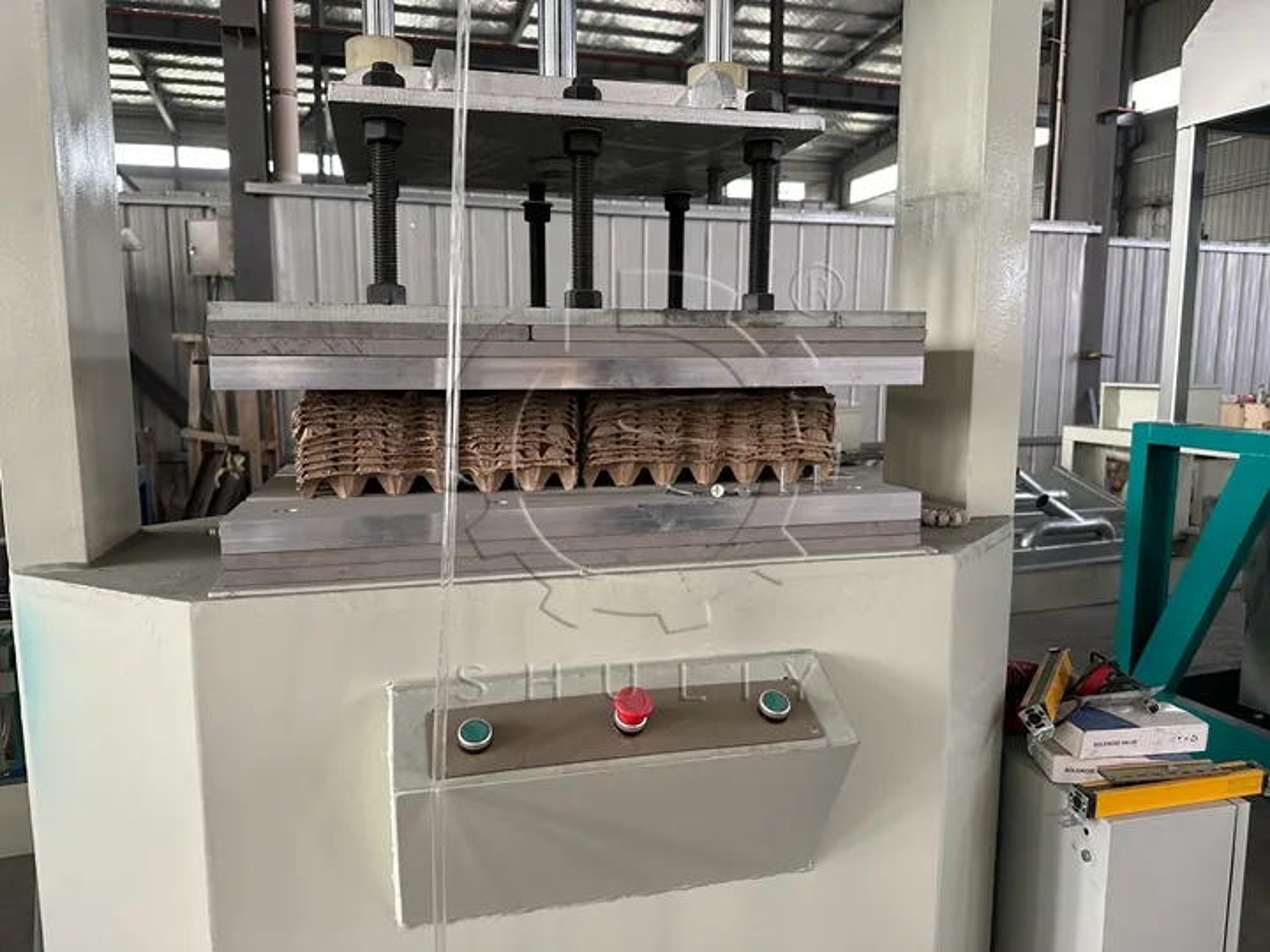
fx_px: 881
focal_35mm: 24
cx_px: 635
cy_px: 476
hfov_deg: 71.6
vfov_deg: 56.8
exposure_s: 1/121
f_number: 1.78
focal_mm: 6.86
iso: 160
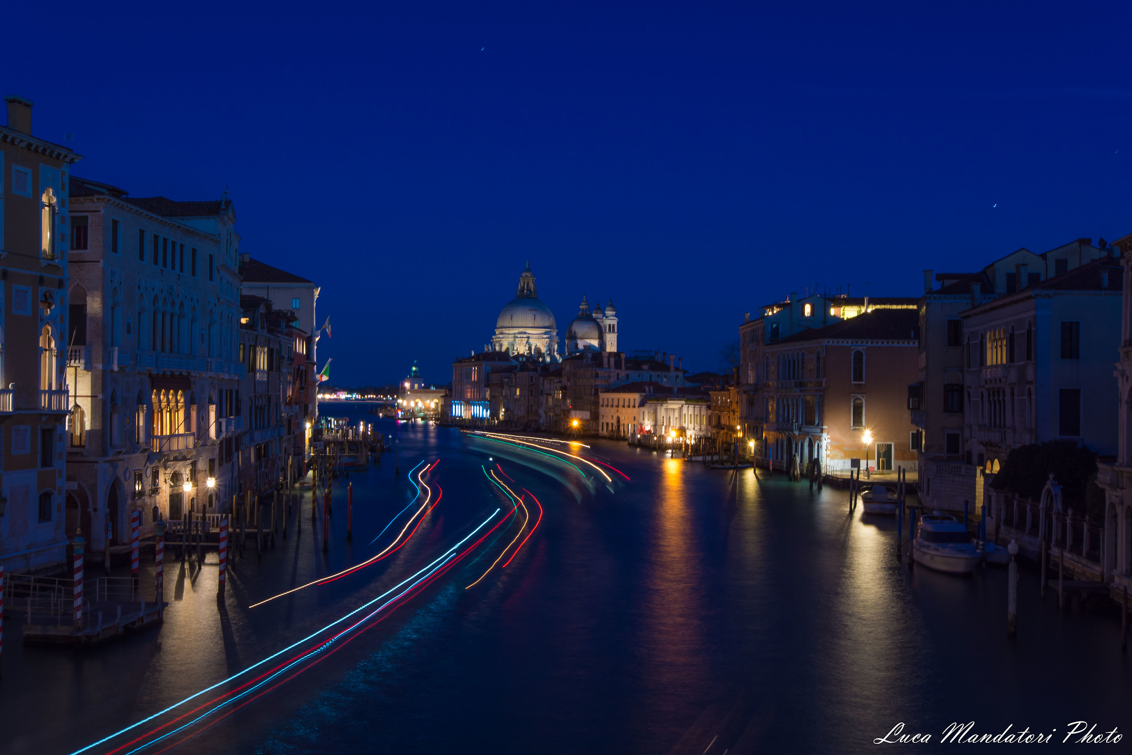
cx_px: 566
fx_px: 1132
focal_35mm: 36
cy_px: 378
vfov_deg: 36.9
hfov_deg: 53.1
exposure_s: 30
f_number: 13
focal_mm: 24
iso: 100
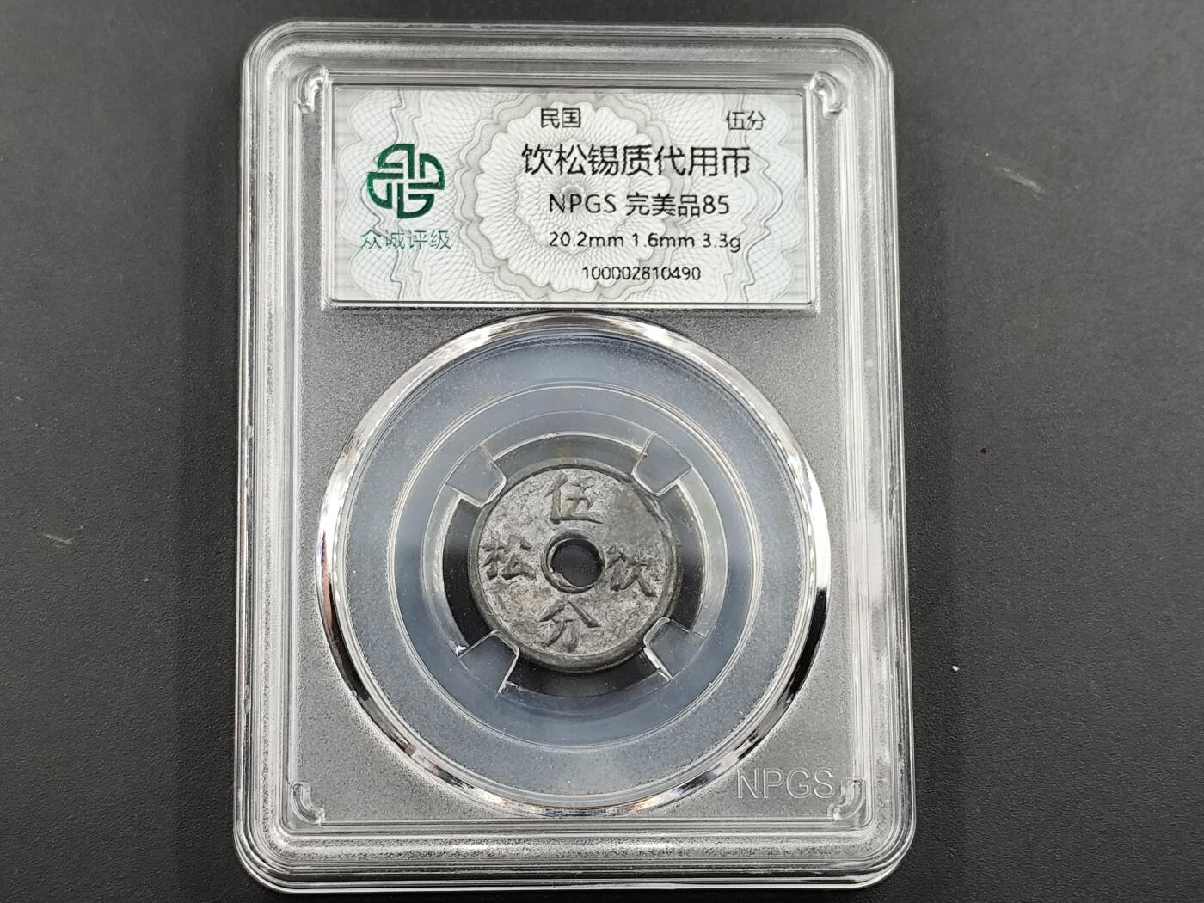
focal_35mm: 81
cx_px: 602
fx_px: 2817
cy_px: 452
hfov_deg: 24.1
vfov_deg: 18.2
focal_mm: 6.14
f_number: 1.65
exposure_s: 1/100
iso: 100
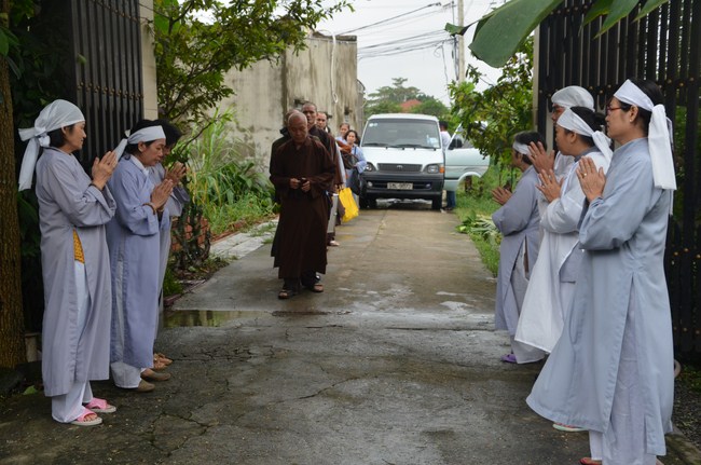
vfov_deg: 25.7
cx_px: 350
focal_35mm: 52
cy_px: 232
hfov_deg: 37.9
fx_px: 1021
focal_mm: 35
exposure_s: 1/320
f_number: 9
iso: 640
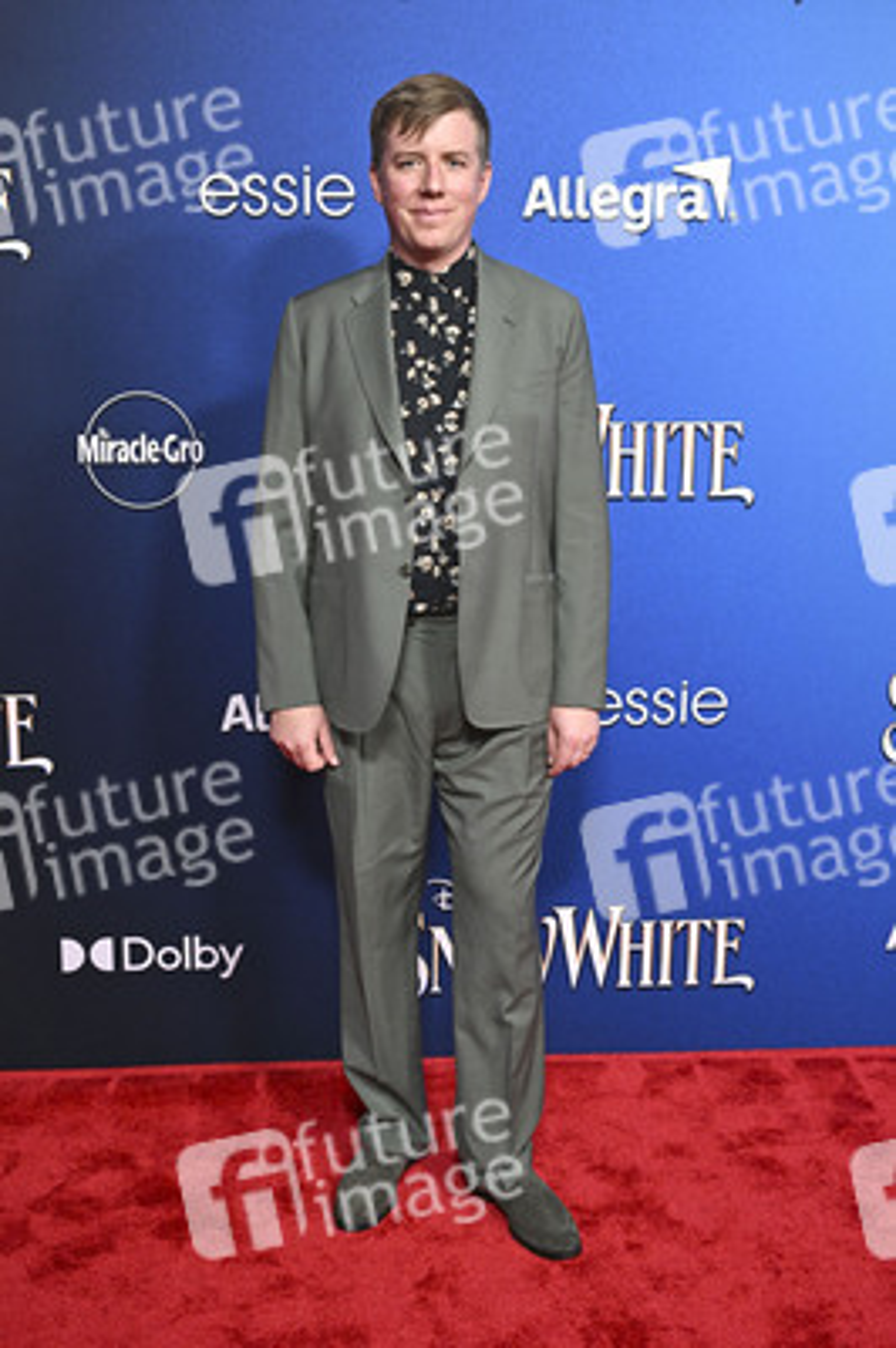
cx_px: 448
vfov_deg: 45.5
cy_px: 674
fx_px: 1608
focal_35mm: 43
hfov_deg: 31.1
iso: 3200
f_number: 4.5
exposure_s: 1/250
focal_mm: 43
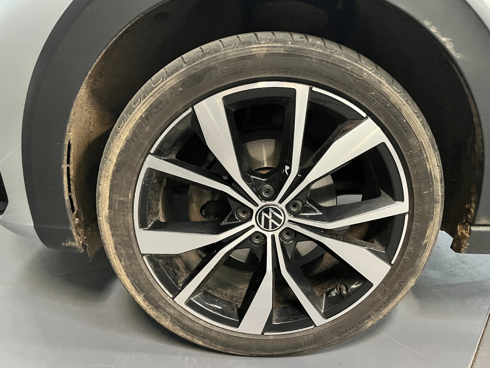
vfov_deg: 51.4
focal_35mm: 27
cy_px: 186
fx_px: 382
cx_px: 248
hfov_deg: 65.3
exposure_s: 1/25
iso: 500
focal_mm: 5.1
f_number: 1.6
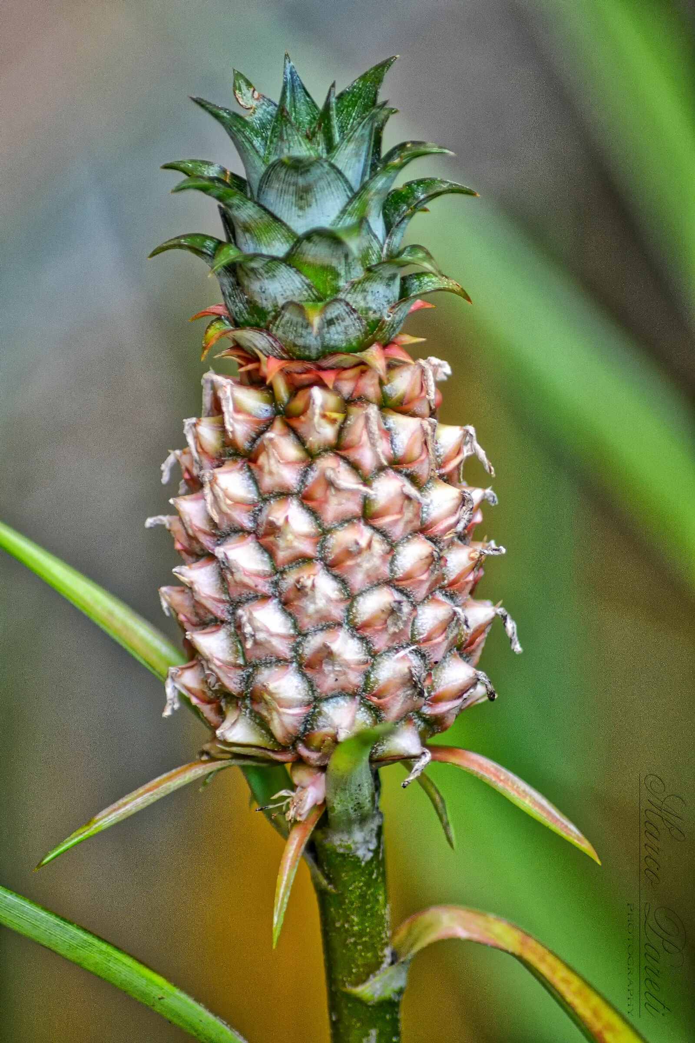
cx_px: 348
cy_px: 522
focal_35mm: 390
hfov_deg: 3.5
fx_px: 11293
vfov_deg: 5.3
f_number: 6.3
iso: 400
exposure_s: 1/125
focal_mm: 260
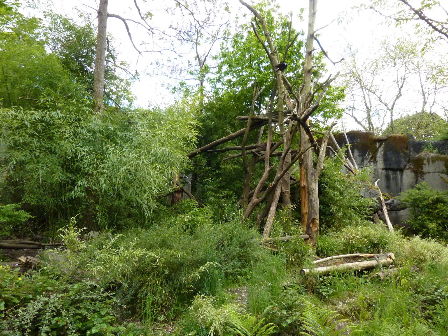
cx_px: 224
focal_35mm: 25
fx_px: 324
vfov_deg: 54.9
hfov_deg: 69.4
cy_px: 168
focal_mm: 4.1
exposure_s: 1/400
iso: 400
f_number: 3.3
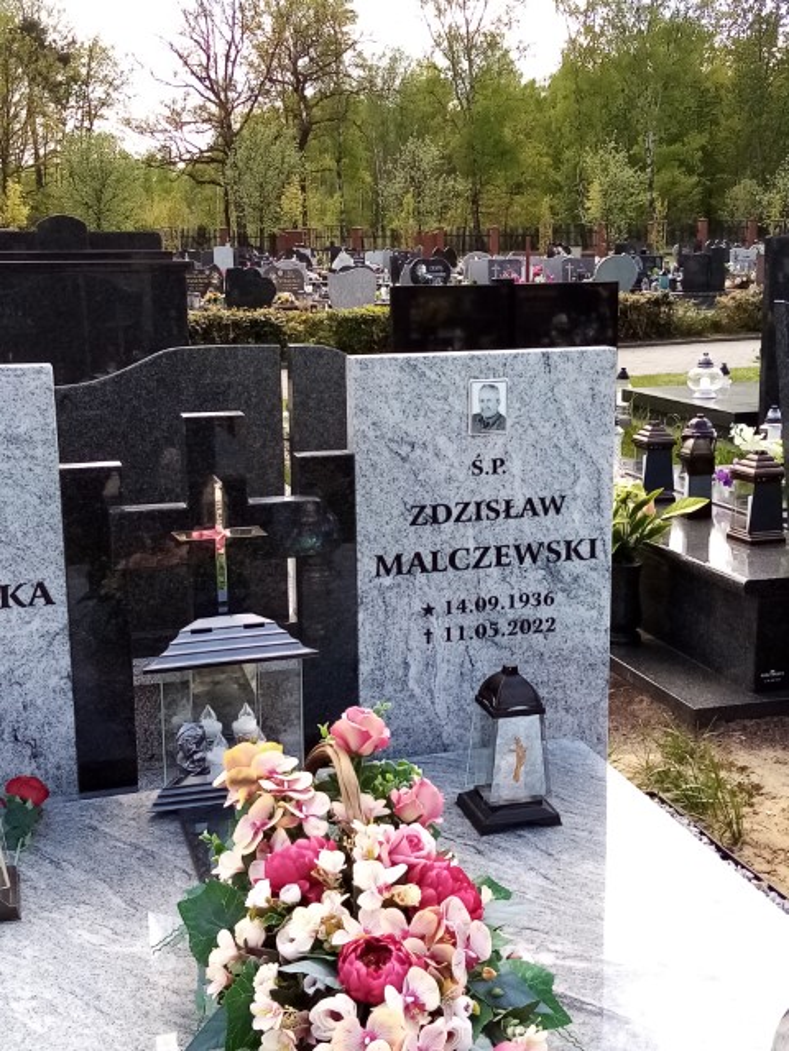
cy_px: 526
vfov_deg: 67.3
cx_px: 394
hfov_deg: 53.1
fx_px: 790
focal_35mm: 26
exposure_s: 1/412
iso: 108
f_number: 1.8
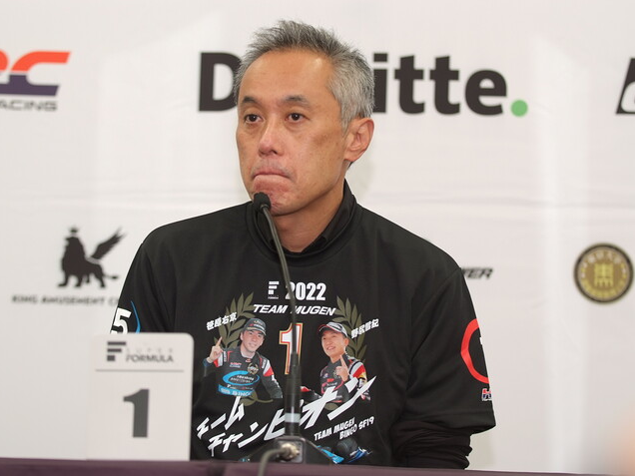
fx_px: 2697
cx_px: 286
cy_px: 238
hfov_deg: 13.4
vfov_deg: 10.1
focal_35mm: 147
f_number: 2.8
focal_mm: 90
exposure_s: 1/60
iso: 200
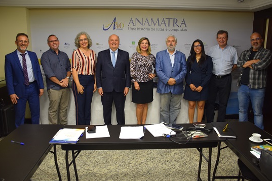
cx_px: 140
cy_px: 89
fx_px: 234
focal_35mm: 31
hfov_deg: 60.3
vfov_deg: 42.3
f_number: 4
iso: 500
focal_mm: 20
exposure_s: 1/60
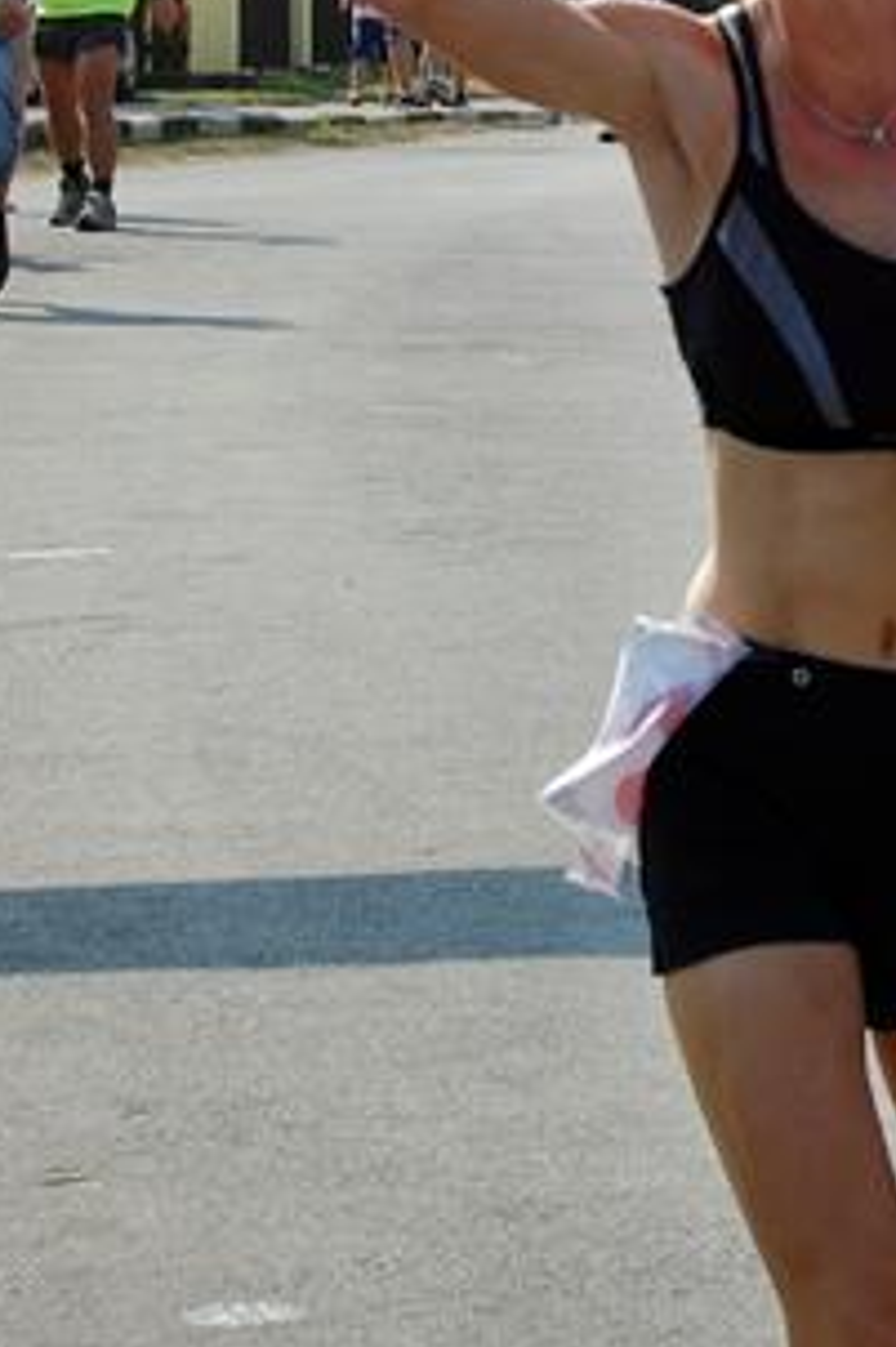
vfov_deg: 12.5
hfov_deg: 8.3
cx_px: 791
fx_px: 6129
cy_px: 236
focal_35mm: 164
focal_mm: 55
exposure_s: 1/400
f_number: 10
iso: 200
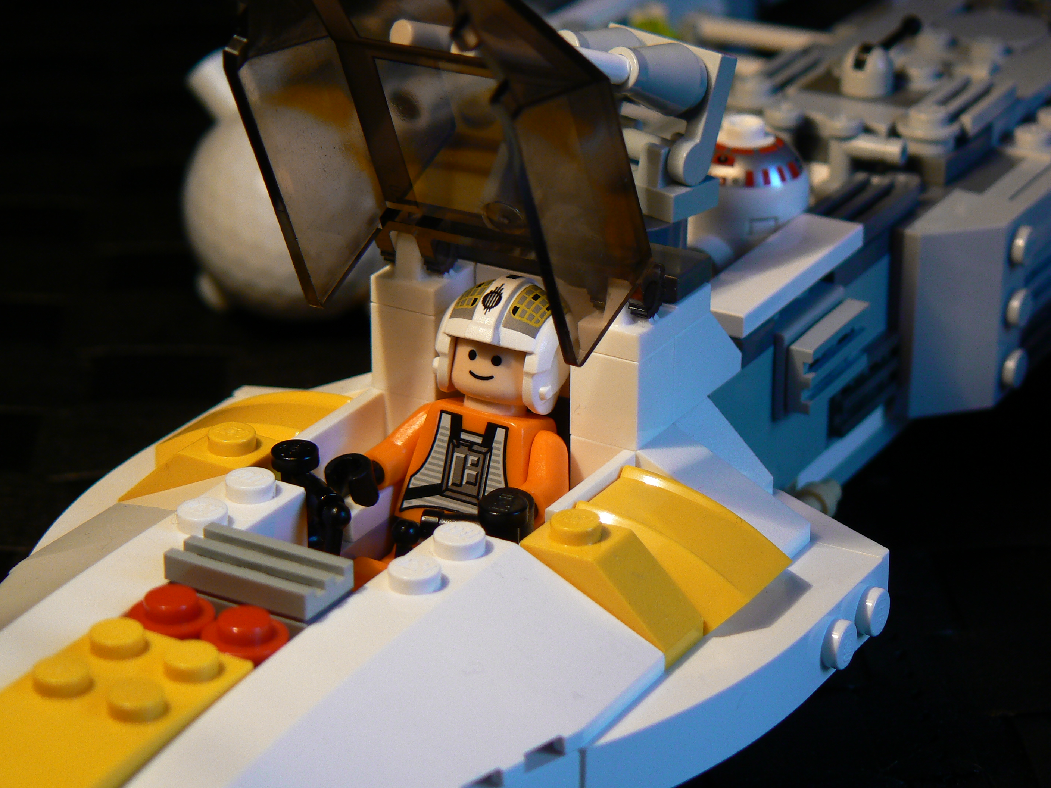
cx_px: 526
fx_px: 2945
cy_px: 394
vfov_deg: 15.2
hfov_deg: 20.2
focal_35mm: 97
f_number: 3.2
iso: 100
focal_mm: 16.2
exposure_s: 1/60
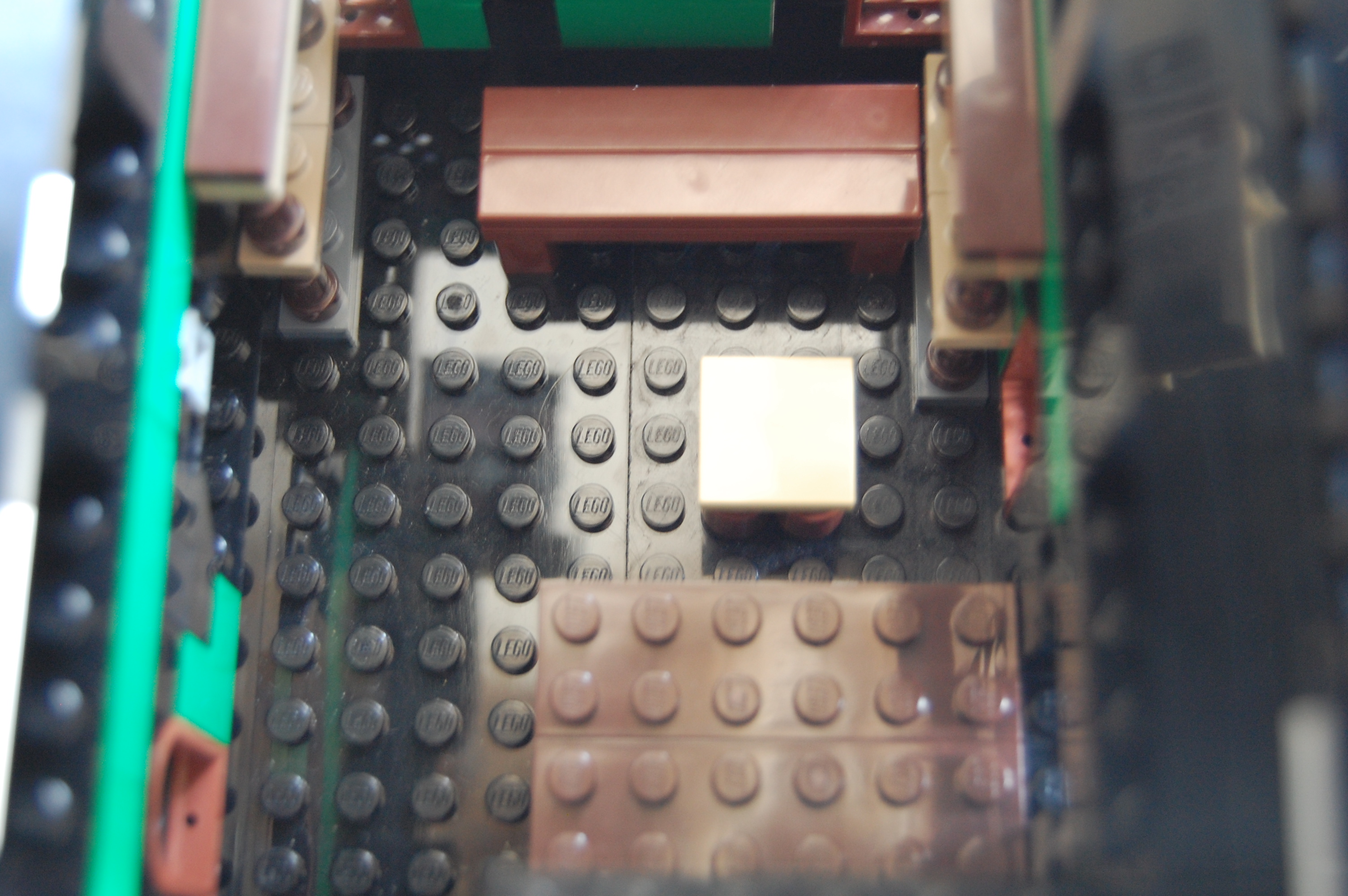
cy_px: 448
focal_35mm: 52
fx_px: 1964
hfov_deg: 37.9
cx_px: 674
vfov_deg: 25.7
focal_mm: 35
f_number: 4.8
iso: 800
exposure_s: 1/8
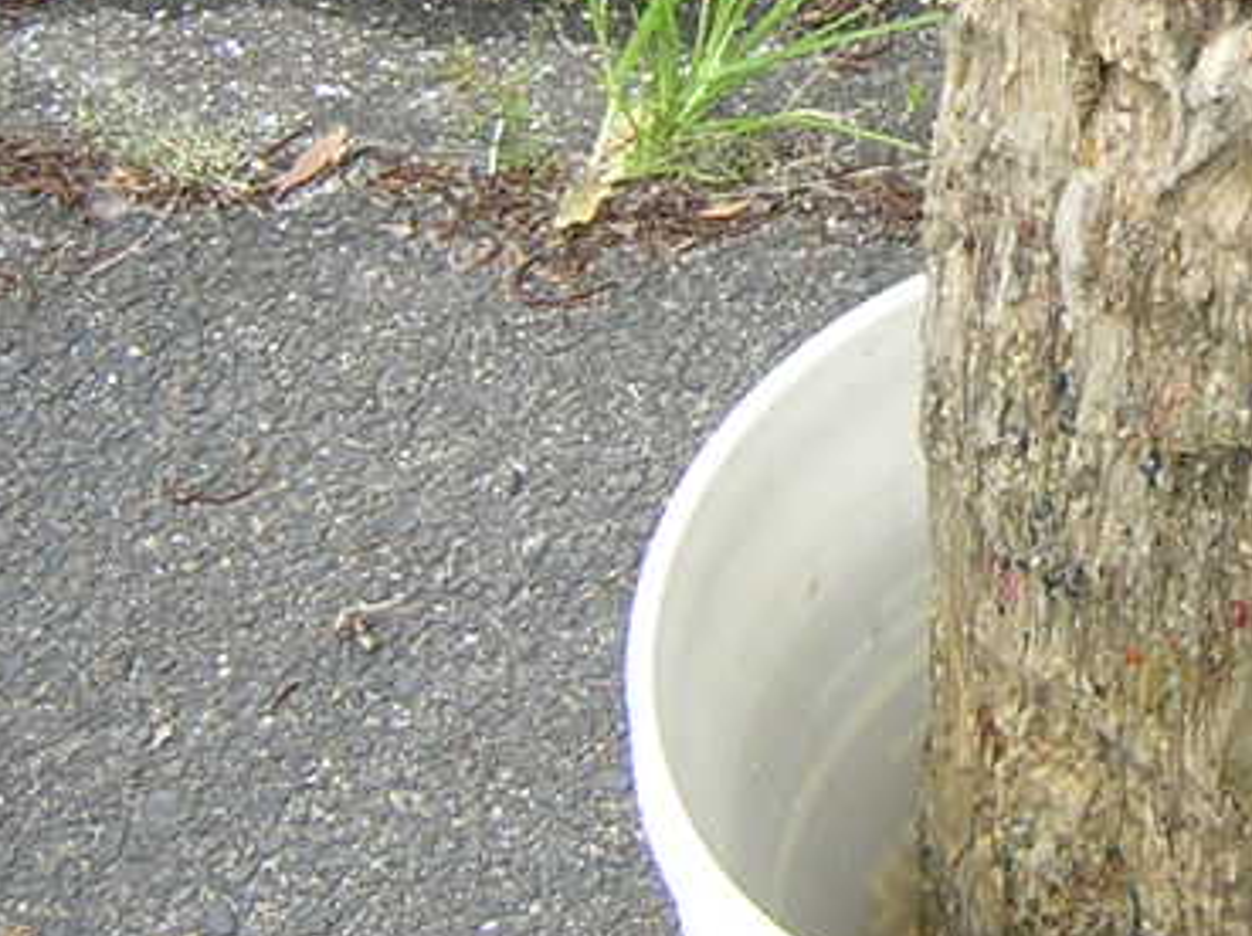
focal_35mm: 100
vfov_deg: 14.4
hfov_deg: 19.1
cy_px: -78
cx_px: 1235
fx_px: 3613
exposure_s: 1/262
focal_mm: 4.7
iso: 100
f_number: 2.6
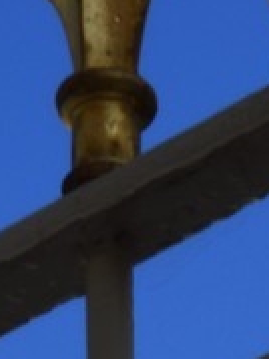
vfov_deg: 4.7
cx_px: 132
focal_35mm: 377
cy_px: 1508
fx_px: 3906
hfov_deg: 3.9
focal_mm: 44
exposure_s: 1/250
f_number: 16
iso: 200
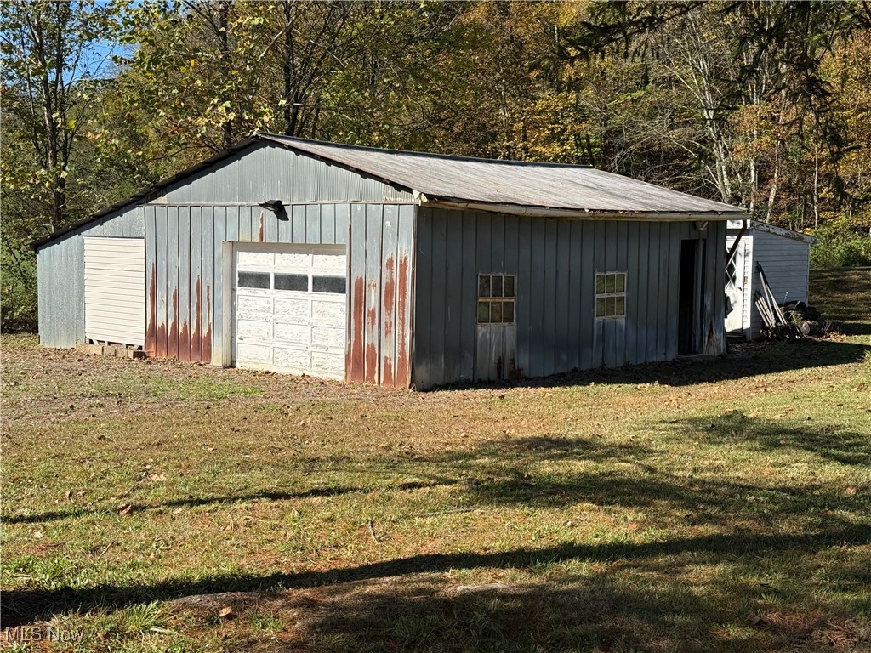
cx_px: 436
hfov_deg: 39.7
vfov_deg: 30.3
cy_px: 326
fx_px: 1208
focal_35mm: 48
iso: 80
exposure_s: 1/4329
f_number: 1.78
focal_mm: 6.76
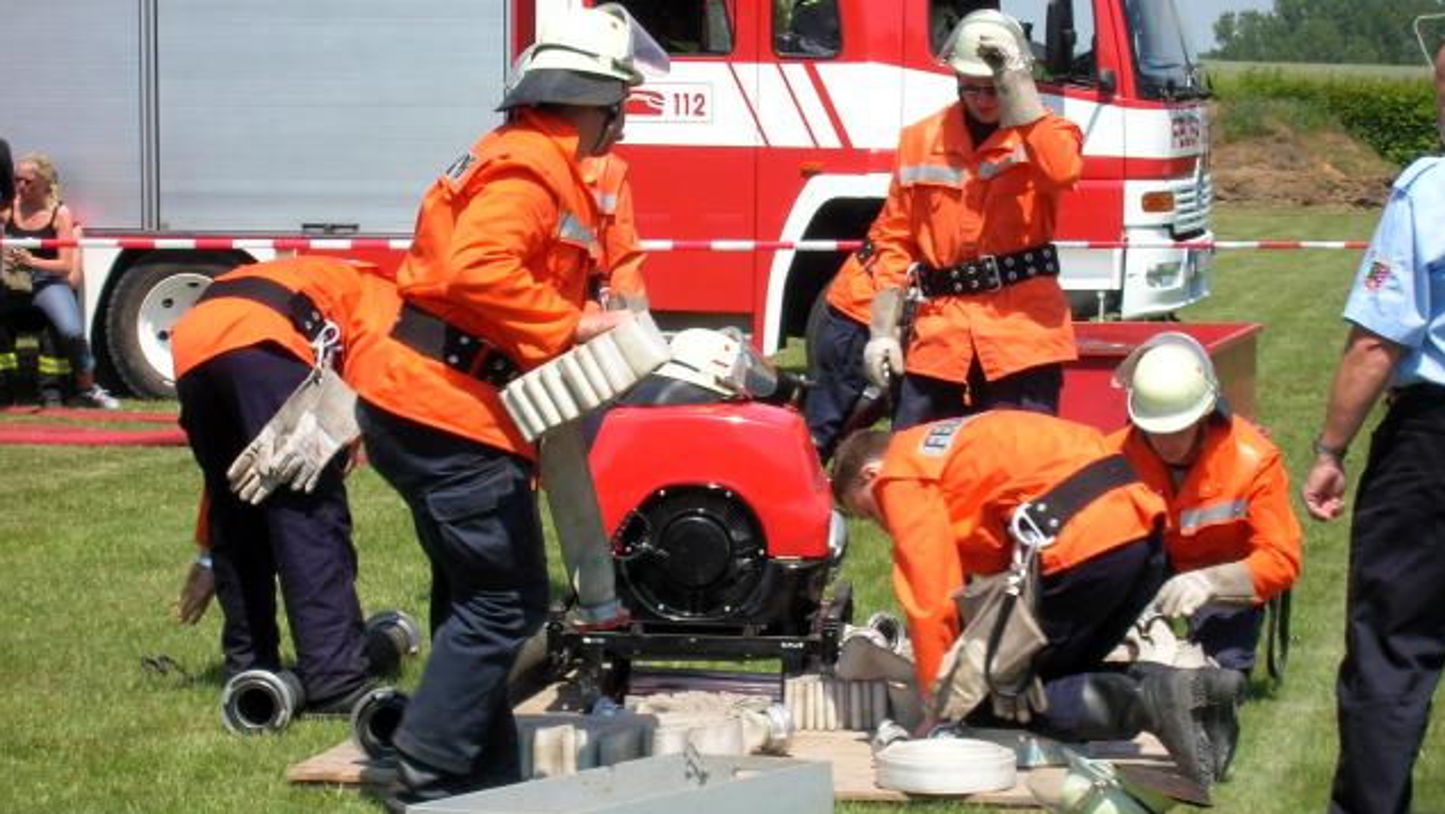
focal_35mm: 112
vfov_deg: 10.8
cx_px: 725
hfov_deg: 19.1
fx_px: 4292
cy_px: 488
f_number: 8.2
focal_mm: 17.1
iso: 50
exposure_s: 1/111
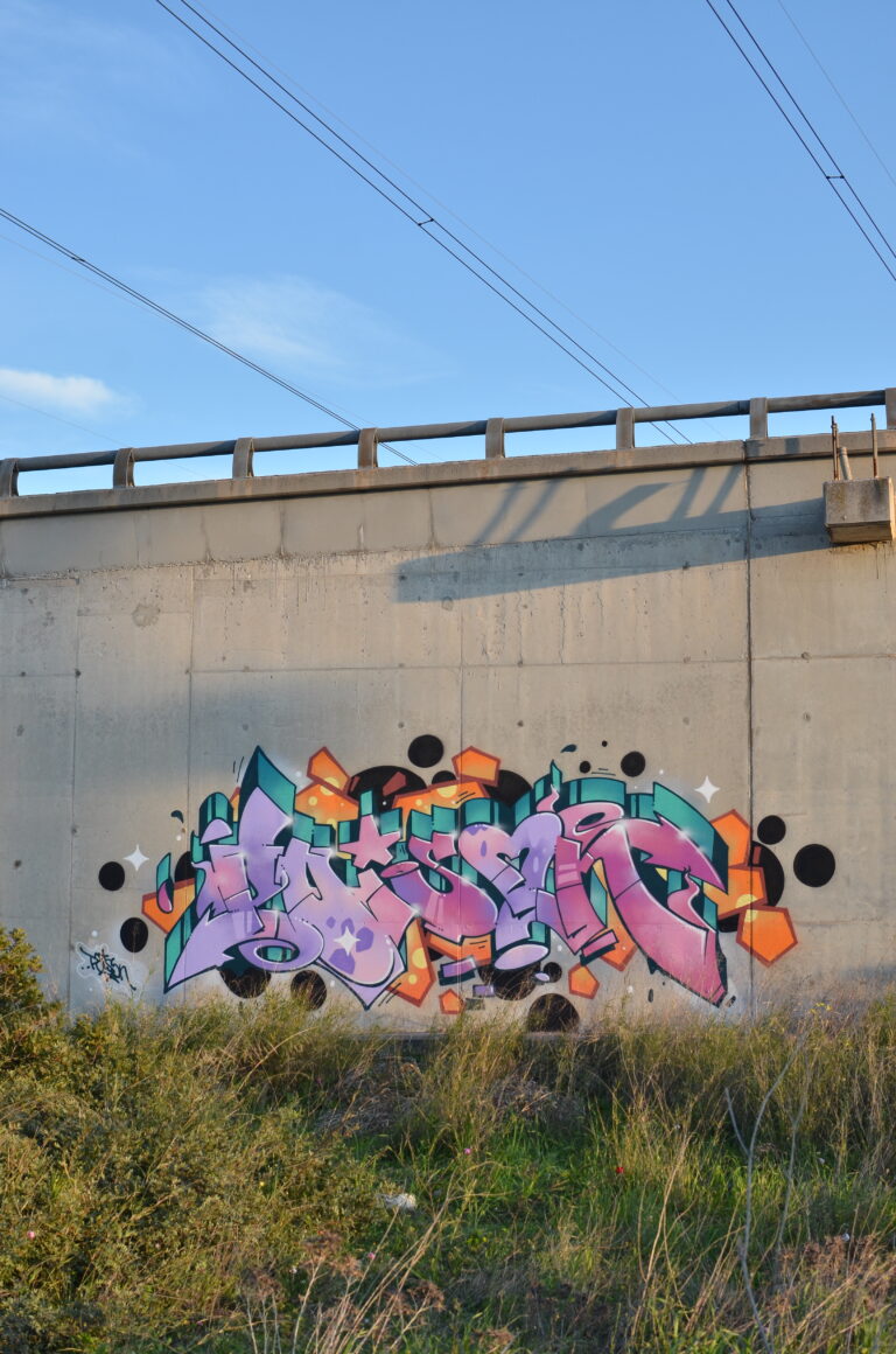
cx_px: 448
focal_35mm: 52
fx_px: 1969
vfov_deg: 37.9
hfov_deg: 25.6
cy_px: 677
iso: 200
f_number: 5.6
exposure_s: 1/320
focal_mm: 35
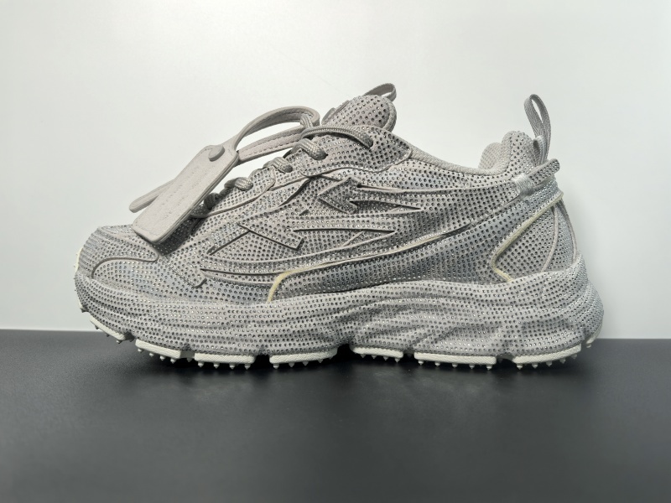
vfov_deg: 51.4
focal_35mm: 27
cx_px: 336
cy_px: 252
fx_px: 523
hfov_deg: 65.3
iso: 50
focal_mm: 6.98
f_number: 2
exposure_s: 1/502
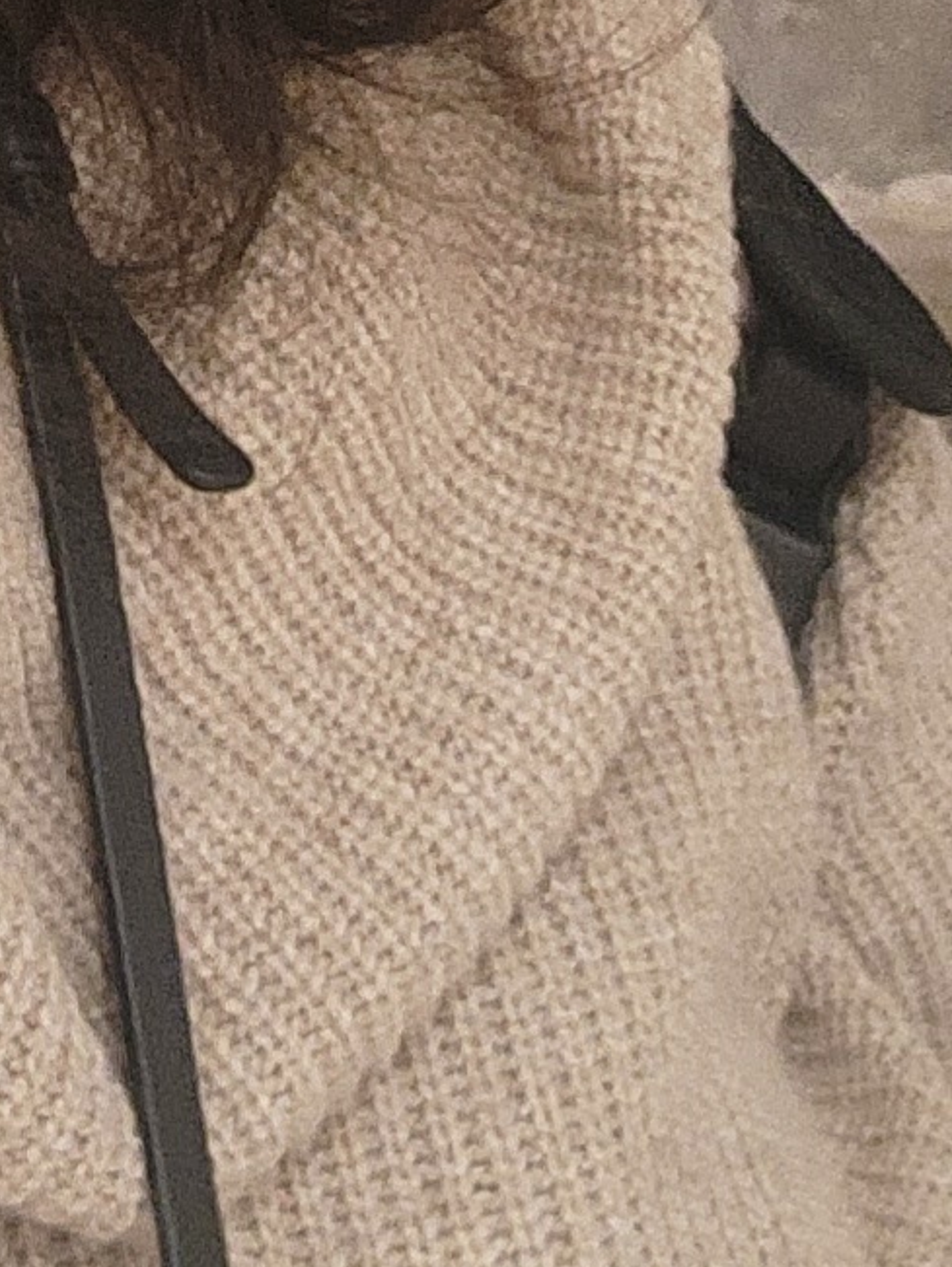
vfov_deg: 12.5
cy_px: -1183
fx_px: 5129
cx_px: -339
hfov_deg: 10.3
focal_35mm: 140
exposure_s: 1/60.2
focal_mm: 3.8
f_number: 2.2
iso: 400
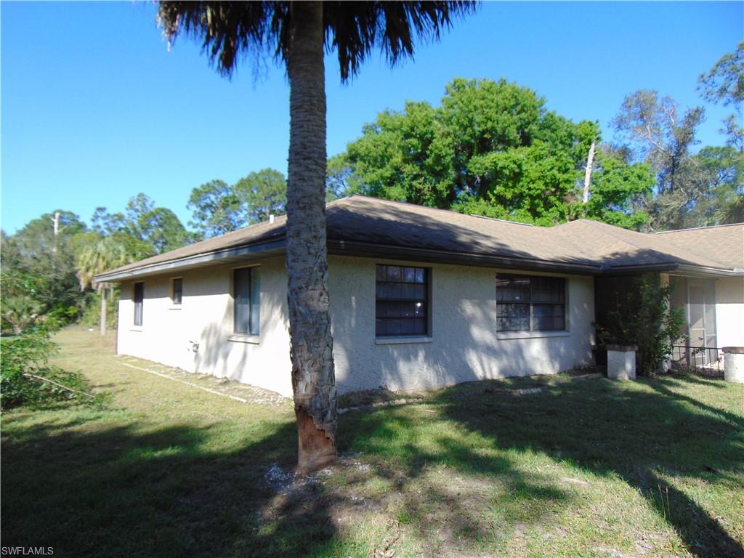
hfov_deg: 69.4
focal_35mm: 25
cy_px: 279
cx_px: 372
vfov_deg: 54.9
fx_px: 537
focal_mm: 4.5
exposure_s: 1/800
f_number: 3
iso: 80
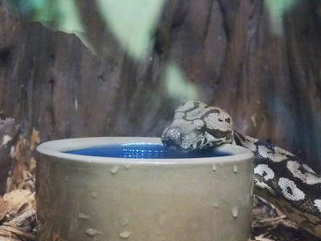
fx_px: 1549
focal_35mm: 167
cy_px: 128
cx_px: 182
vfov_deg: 8.9
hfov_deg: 11.8
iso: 1600
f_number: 2.8
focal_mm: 28.8
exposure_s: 1/10
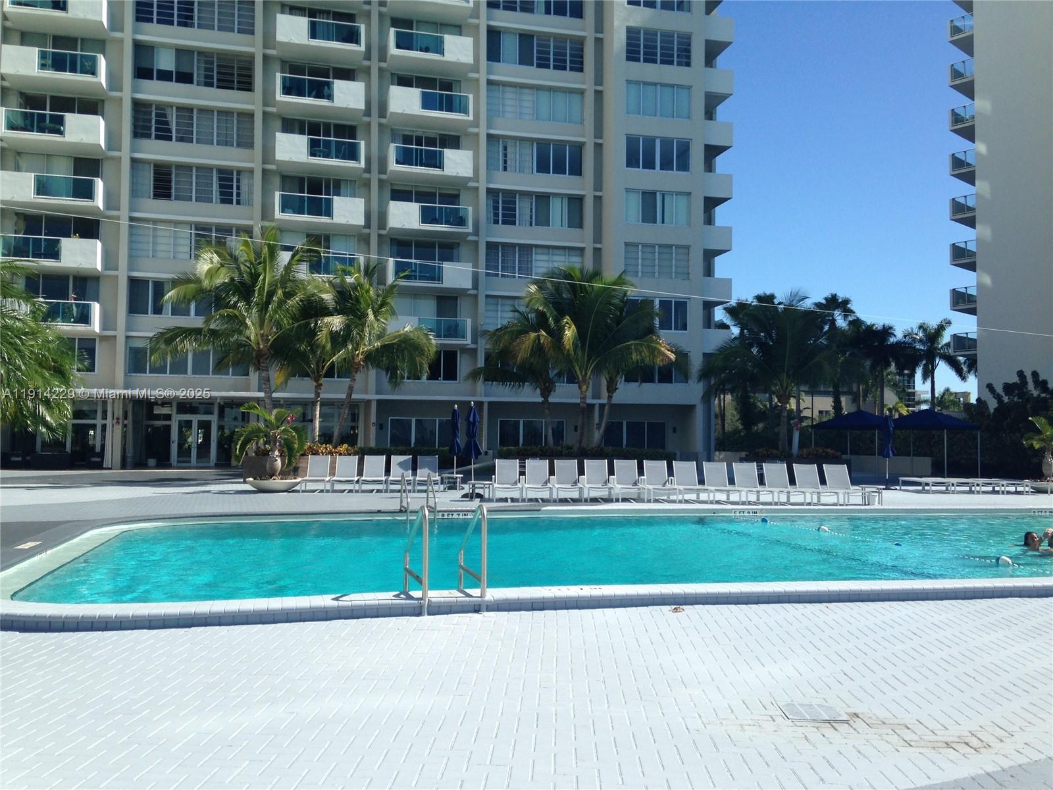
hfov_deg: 55.4
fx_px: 1004
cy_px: 395
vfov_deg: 42.9
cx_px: 526
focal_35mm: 33
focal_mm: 4.12
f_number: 2.4
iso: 50
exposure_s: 1/1550
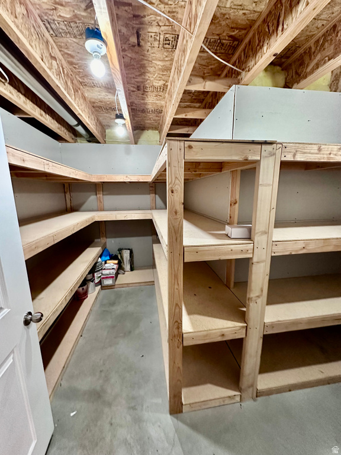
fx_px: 184
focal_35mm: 14
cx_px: 170
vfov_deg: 102.1
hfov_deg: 85.7
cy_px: 228
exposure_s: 1/60
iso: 640
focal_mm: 2.22
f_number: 2.2
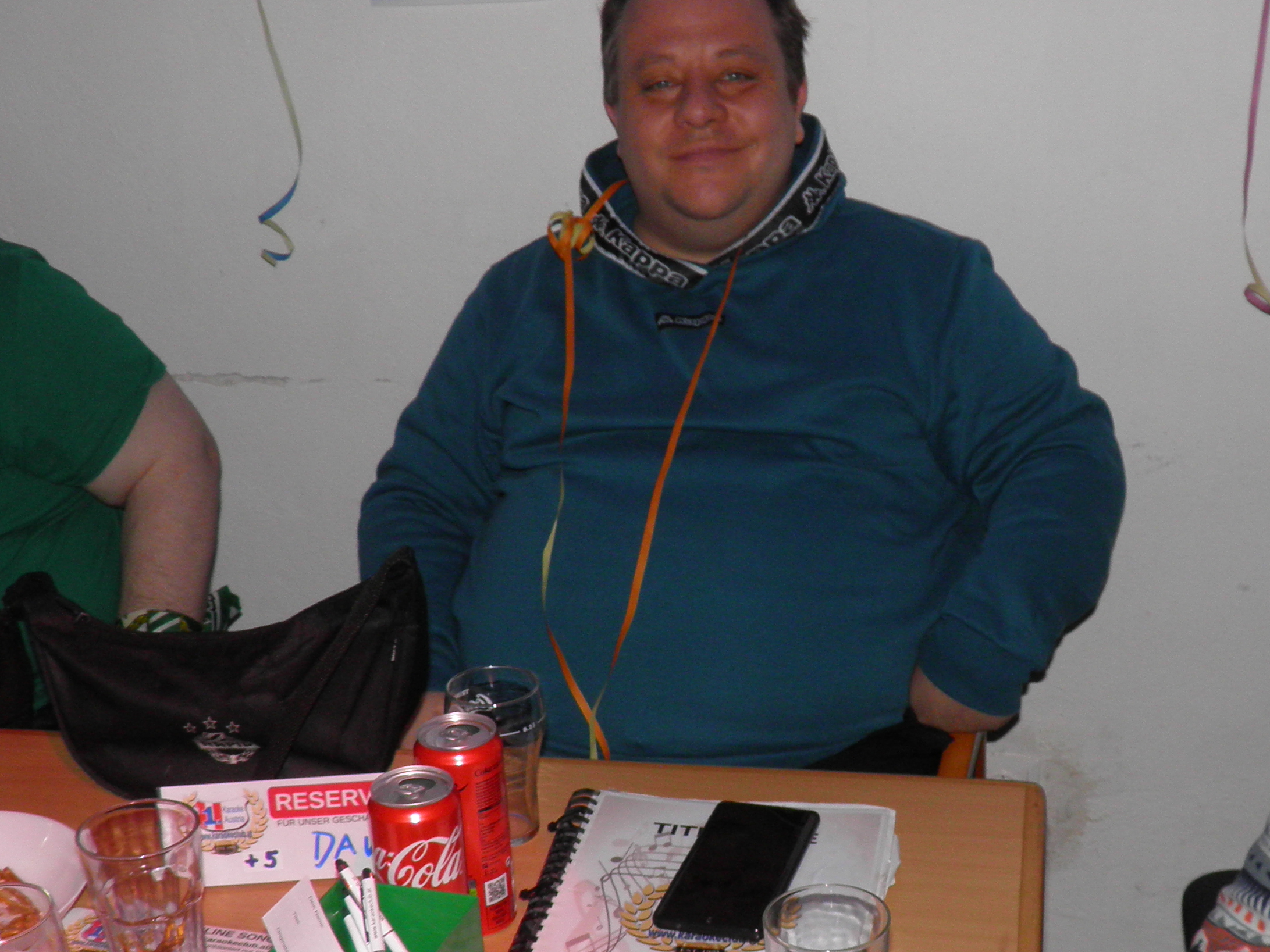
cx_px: 778
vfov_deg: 26.5
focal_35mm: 55
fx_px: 2018
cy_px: 598
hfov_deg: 34.8
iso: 100
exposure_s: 1/30
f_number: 2.8
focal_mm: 4.9
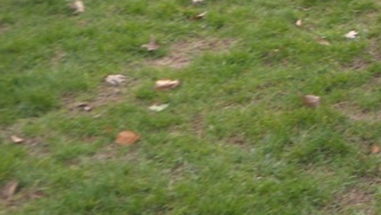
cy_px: -143
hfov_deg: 20.2
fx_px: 950
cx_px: 531
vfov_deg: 12.1
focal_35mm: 94
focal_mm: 6
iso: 100
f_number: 2.8
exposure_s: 1/250
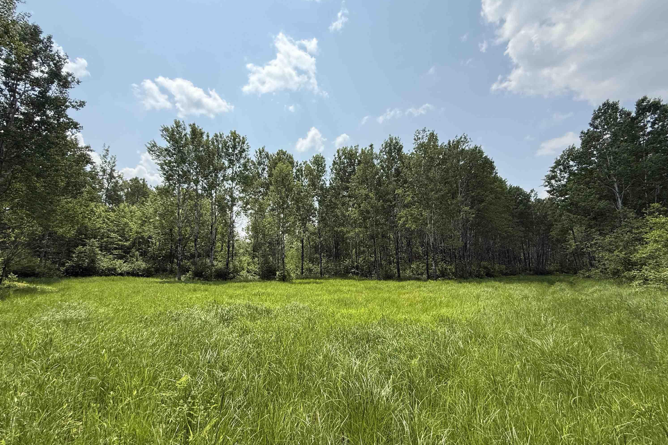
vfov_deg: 77.2
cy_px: 238
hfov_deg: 100.4
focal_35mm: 15
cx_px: 333
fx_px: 278
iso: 80
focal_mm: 2.22
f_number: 2.2
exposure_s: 1/2320
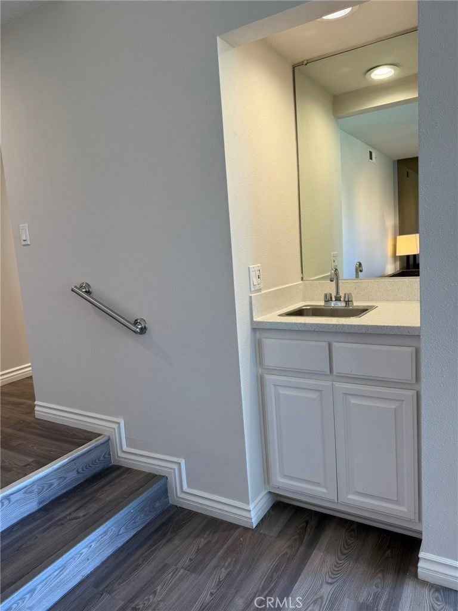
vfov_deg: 71.6
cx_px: 229
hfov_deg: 56.8
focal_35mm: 24
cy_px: 306
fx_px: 423
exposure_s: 1/120
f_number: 1.78
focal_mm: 6.76
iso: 100
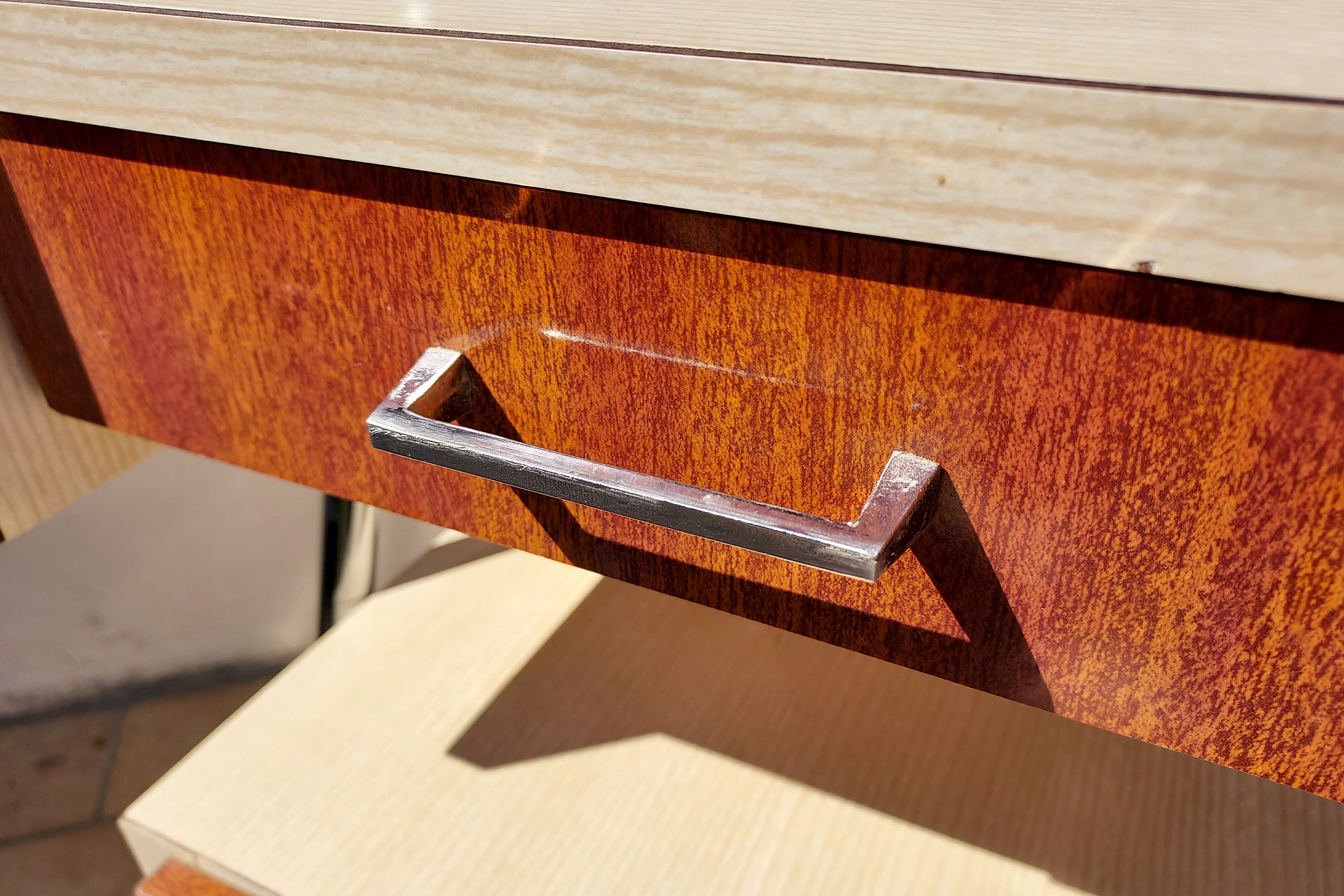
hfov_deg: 71.5
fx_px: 933
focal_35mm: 25
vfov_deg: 51.2
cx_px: 673
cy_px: 488
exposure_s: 1/1333
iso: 40
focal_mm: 4.6
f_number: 1.8
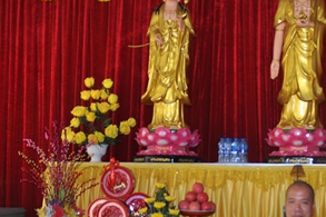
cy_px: 184
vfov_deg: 16.3
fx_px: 752
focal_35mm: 83
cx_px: 257
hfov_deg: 24.1
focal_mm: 25
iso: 200
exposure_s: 1/60
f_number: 4
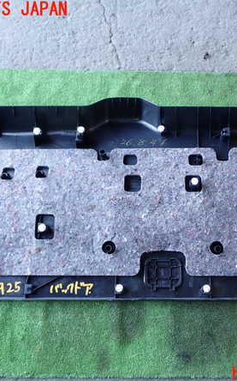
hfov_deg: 29.5
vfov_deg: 46.2
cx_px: 169
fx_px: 445
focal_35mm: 43
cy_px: 192
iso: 200
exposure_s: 1/60
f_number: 2.3
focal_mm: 5.4
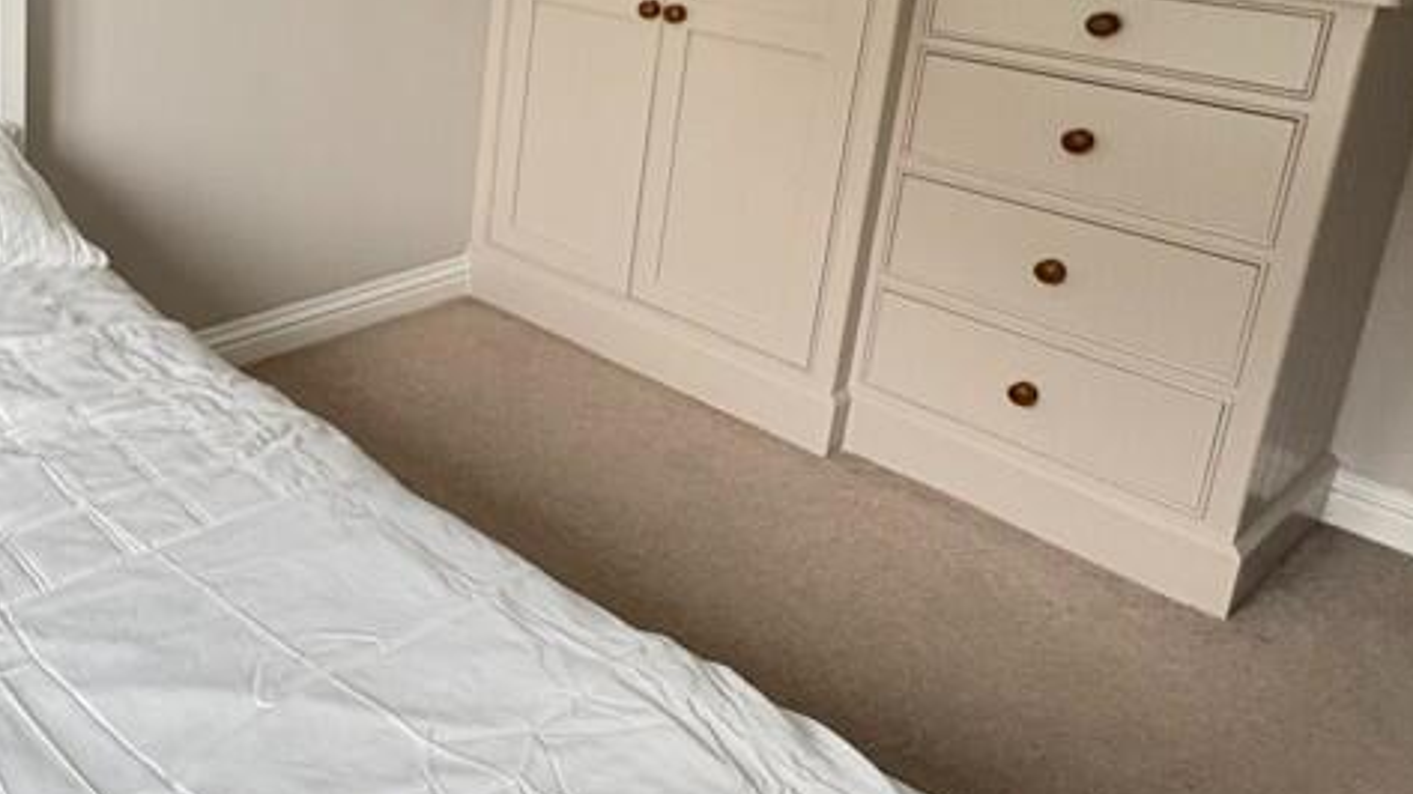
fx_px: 1236
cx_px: 161
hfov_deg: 52.8
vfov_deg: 33.6
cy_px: 72
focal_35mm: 33
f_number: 2.2
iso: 400
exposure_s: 1/60
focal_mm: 2.22
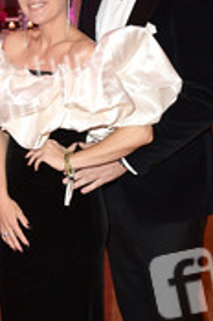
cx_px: 77
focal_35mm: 87
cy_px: 183
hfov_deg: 15.6
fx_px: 775
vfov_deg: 23.4
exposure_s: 1/60
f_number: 5.6
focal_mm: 38
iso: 2000
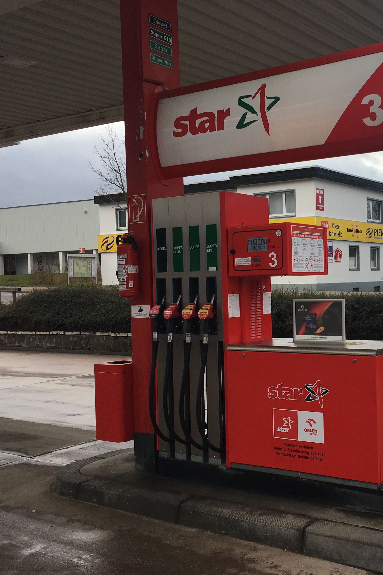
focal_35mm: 41
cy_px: 291
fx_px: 654
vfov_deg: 47.4
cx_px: 344
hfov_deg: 31.1
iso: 25
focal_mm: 4.15
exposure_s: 1/699
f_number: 2.2
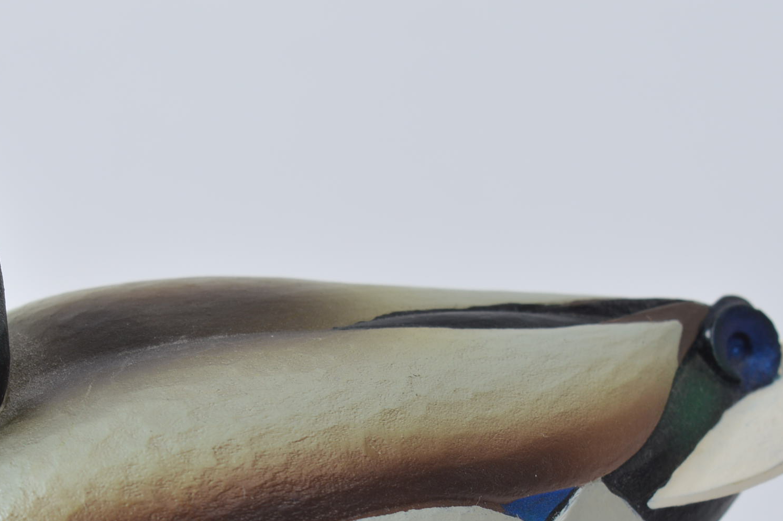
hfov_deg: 12.3
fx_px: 3607
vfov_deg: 8.2
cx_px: 136
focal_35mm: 166
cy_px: 486
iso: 100
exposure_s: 1/100
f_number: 11
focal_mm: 55
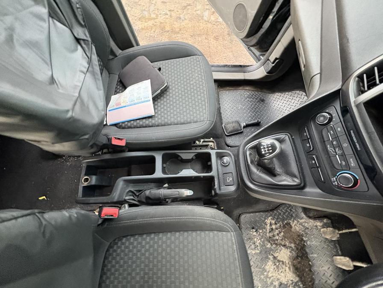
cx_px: 192
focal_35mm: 14
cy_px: 144
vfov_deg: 85.7
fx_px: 155
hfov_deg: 102.1
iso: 1000
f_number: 2.2
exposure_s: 1/40
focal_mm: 2.22
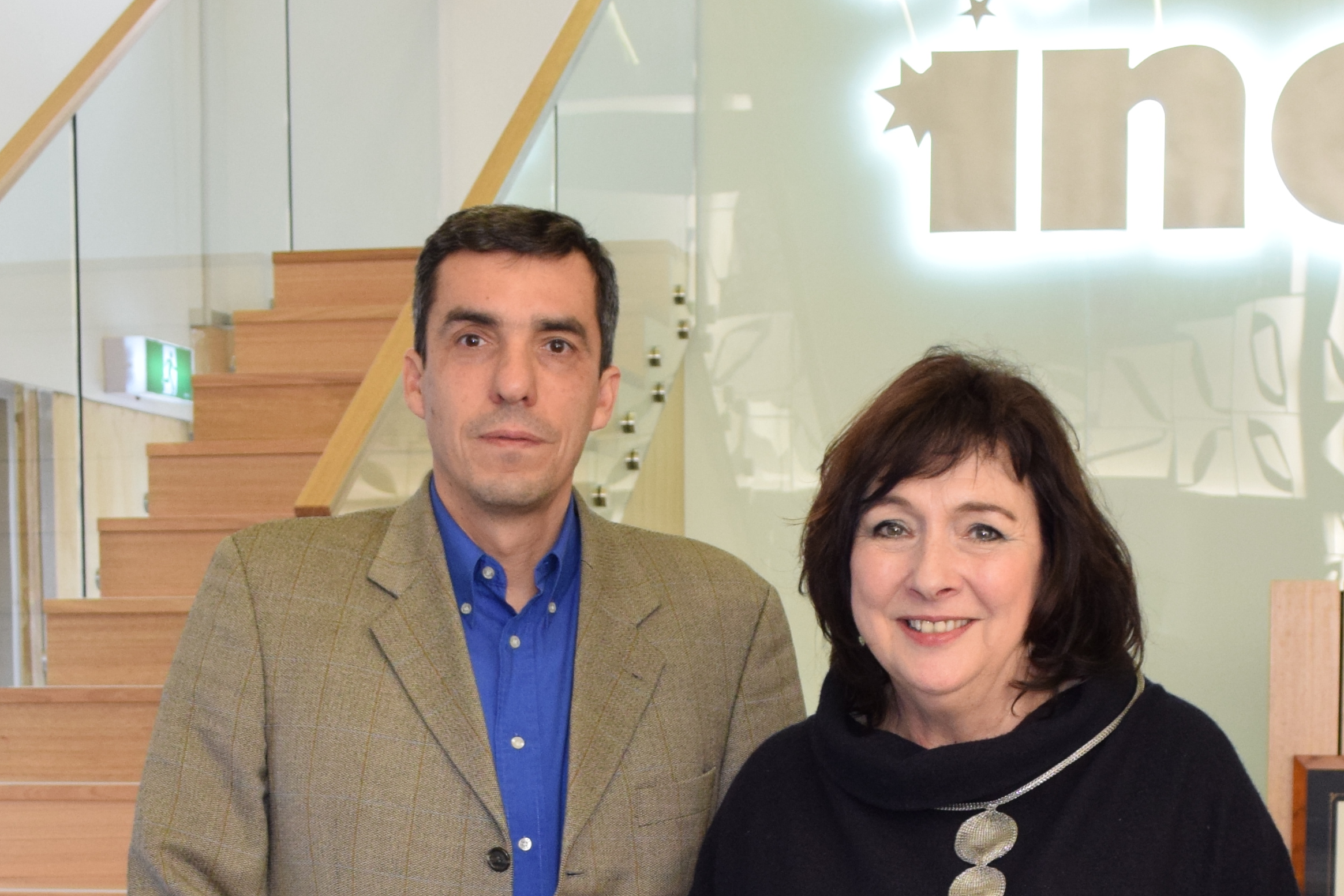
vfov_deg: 15.6
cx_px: 774
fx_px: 3173
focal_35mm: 85
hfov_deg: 23.9
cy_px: 1010
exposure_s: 1/100
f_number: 5
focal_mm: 22
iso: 800
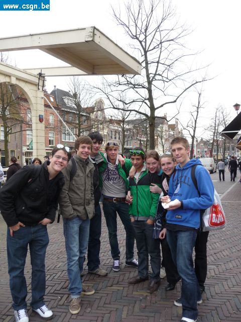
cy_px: 161
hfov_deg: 49.7
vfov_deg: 63.4
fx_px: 260
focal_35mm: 28
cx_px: 120
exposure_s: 1/250
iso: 100
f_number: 3.3
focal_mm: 4.7
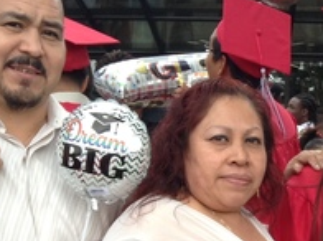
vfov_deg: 13.4
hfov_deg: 17.7
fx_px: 1005
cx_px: 346
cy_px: 272
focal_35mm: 108
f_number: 2.4
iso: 32
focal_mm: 3.3
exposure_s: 1/121
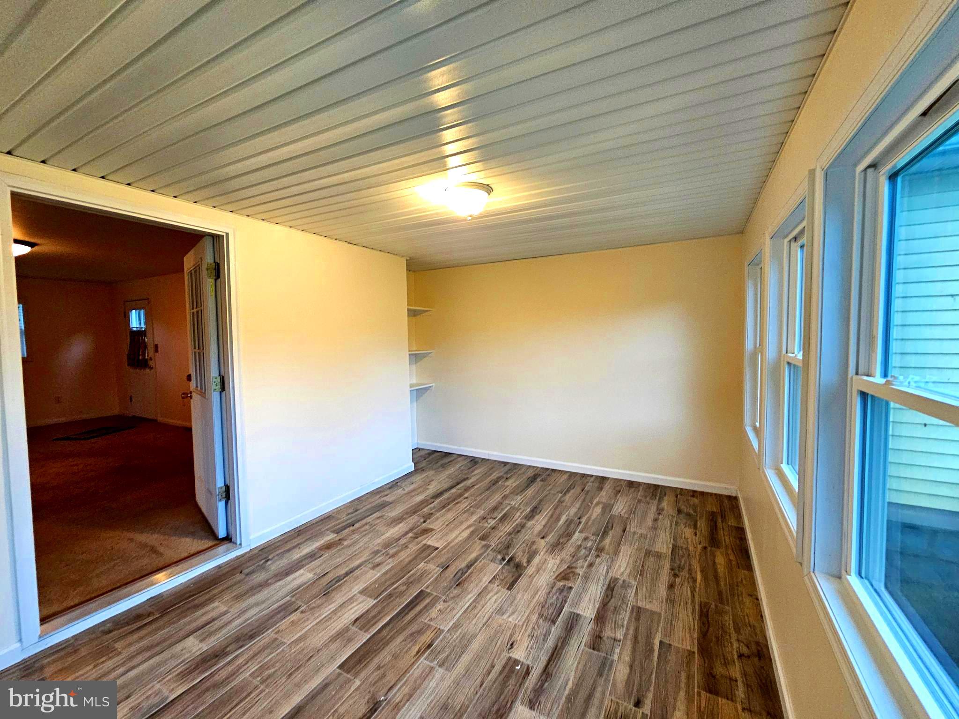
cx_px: 480
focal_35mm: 13
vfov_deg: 89.9
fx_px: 360
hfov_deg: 106.2
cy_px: 360
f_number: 2.2
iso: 320
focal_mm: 2.2
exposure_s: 1/30
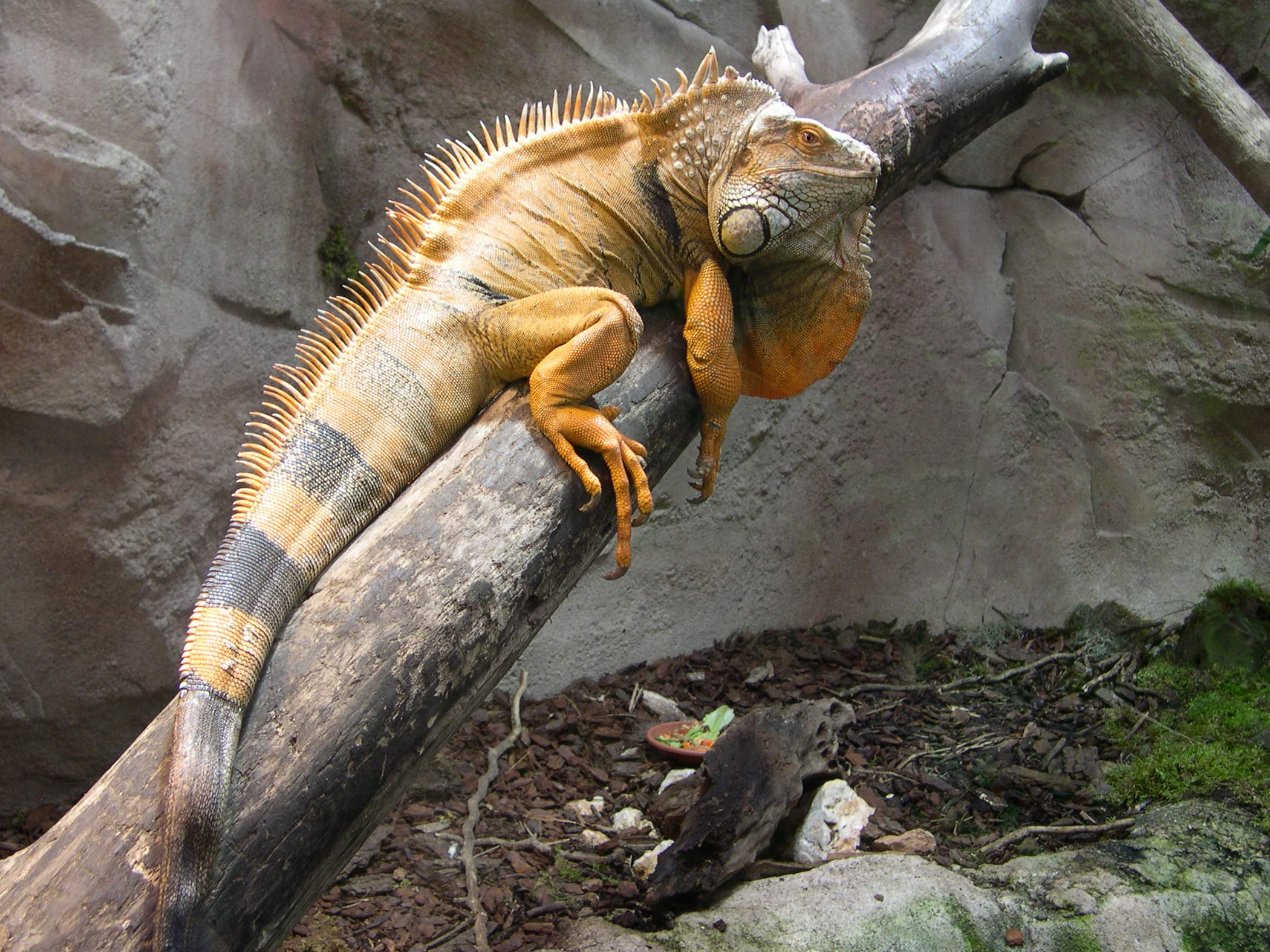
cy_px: 476
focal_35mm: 38
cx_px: 635
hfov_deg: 49.0
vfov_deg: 37.7
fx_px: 1394
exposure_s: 1/44
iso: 100
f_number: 2.8
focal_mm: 8
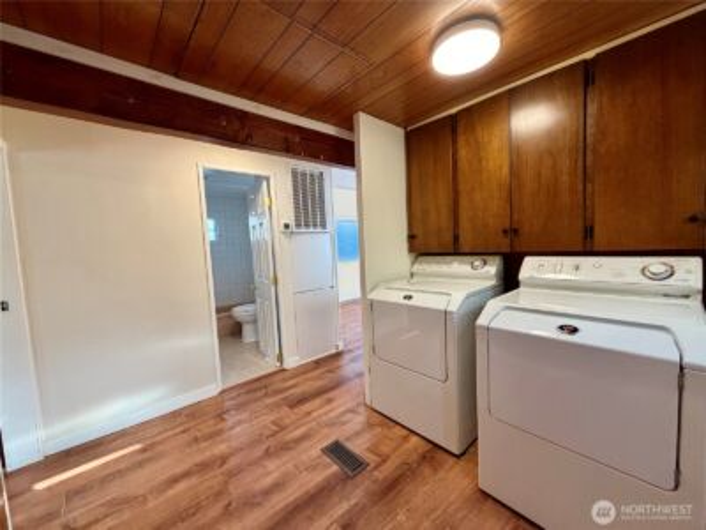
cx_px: 353
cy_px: 265
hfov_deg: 102.1
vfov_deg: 85.7
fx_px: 286
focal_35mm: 14
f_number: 2.2
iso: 320
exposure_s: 1/120
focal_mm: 2.22
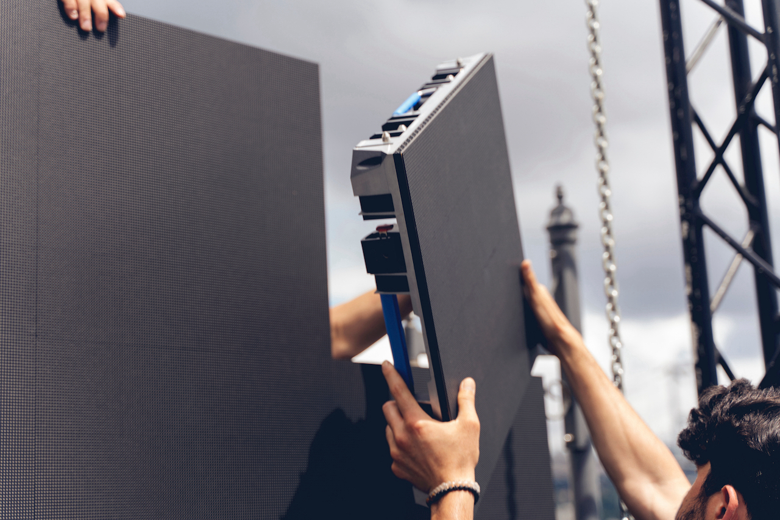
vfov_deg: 24.2
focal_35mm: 56
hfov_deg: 35.6
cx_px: 390
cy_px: 260
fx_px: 1214
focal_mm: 56
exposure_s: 1/500
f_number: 2.8
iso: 50
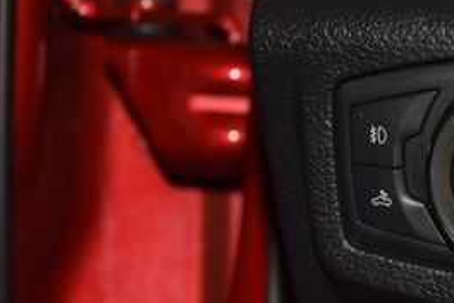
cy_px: 156
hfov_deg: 8.0
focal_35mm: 255
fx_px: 3216
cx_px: 516
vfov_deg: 5.4
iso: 100
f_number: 8
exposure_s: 1/125
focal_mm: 70
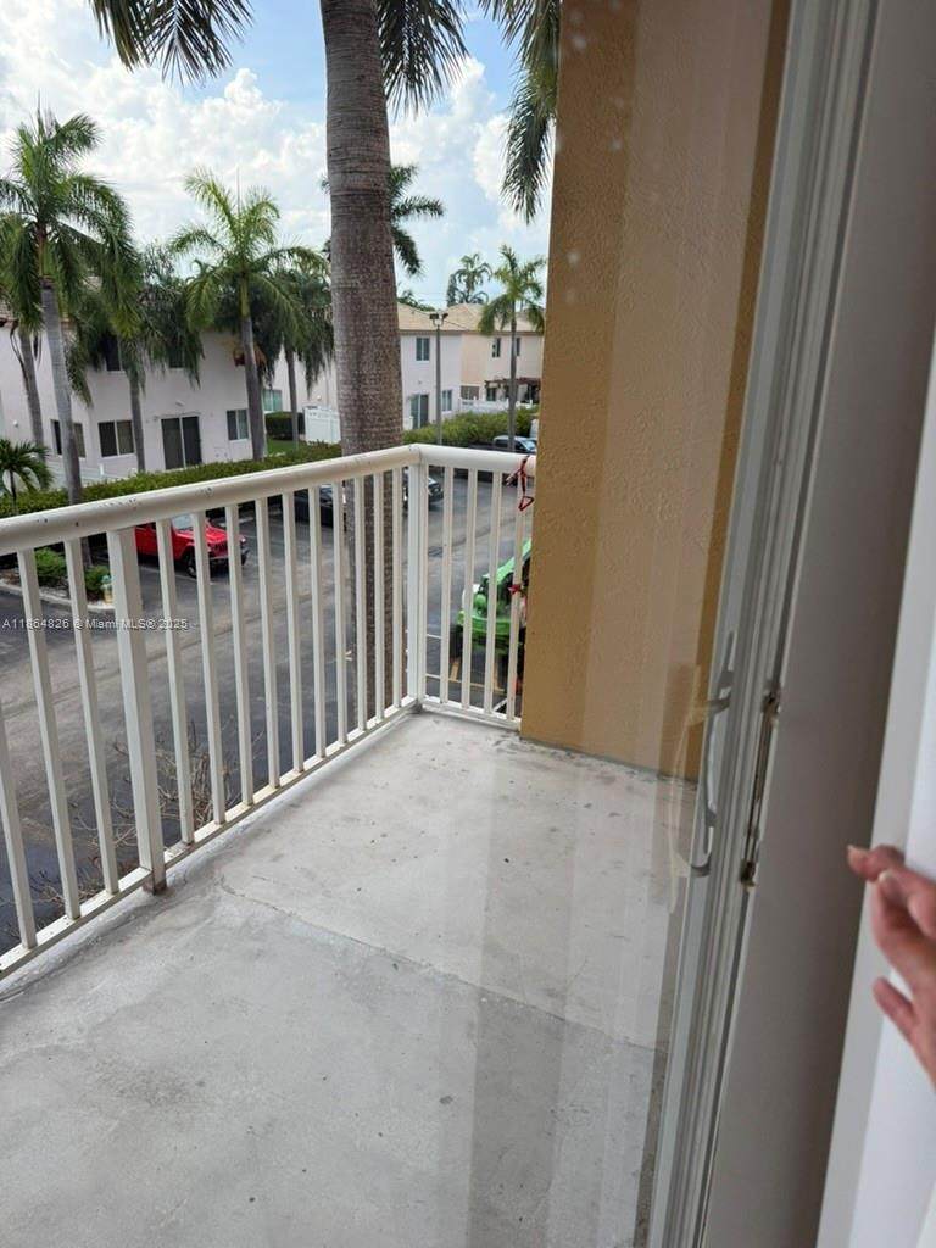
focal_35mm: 24
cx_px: 468
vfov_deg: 71.6
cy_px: 624
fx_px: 865
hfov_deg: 56.8
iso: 100
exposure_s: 1/665
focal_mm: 6.76
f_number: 1.78
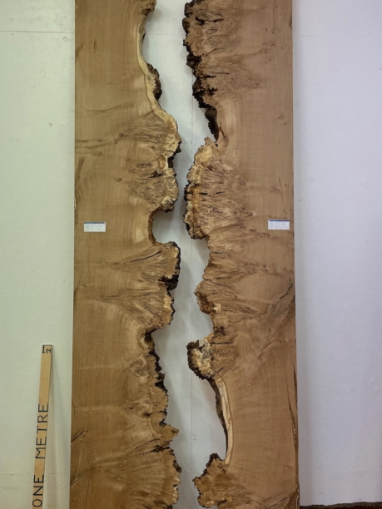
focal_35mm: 34
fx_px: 500
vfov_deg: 54.0
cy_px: 259
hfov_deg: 41.8
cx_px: 174
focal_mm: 4.2
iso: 80
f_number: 1.6
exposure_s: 1/100
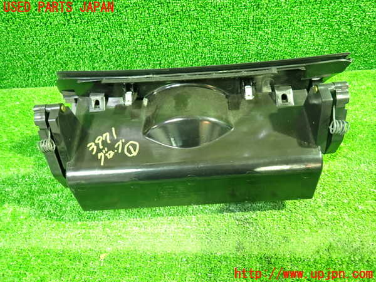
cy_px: 141
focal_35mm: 25
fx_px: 272
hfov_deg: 69.4
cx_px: 188
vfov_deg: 54.9
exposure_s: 1/10
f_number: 2
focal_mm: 4.5
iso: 800
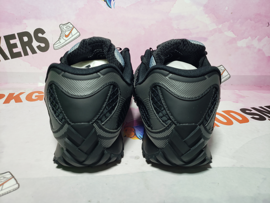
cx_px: 135
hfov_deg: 67.3
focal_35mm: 26
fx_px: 203
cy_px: 102
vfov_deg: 53.1
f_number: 1.5
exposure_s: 1/312
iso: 50
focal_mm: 4.3
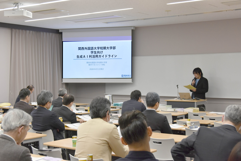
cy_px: 80
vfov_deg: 23.8
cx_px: 120
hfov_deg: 35.1
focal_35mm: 57
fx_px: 382
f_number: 5.6
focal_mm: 38
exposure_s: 1/125
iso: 800
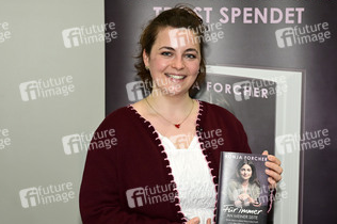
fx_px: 561
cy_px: 115
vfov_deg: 22.6
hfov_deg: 33.4
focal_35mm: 60
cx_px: 168
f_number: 5
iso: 1600
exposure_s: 1/200
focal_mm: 42
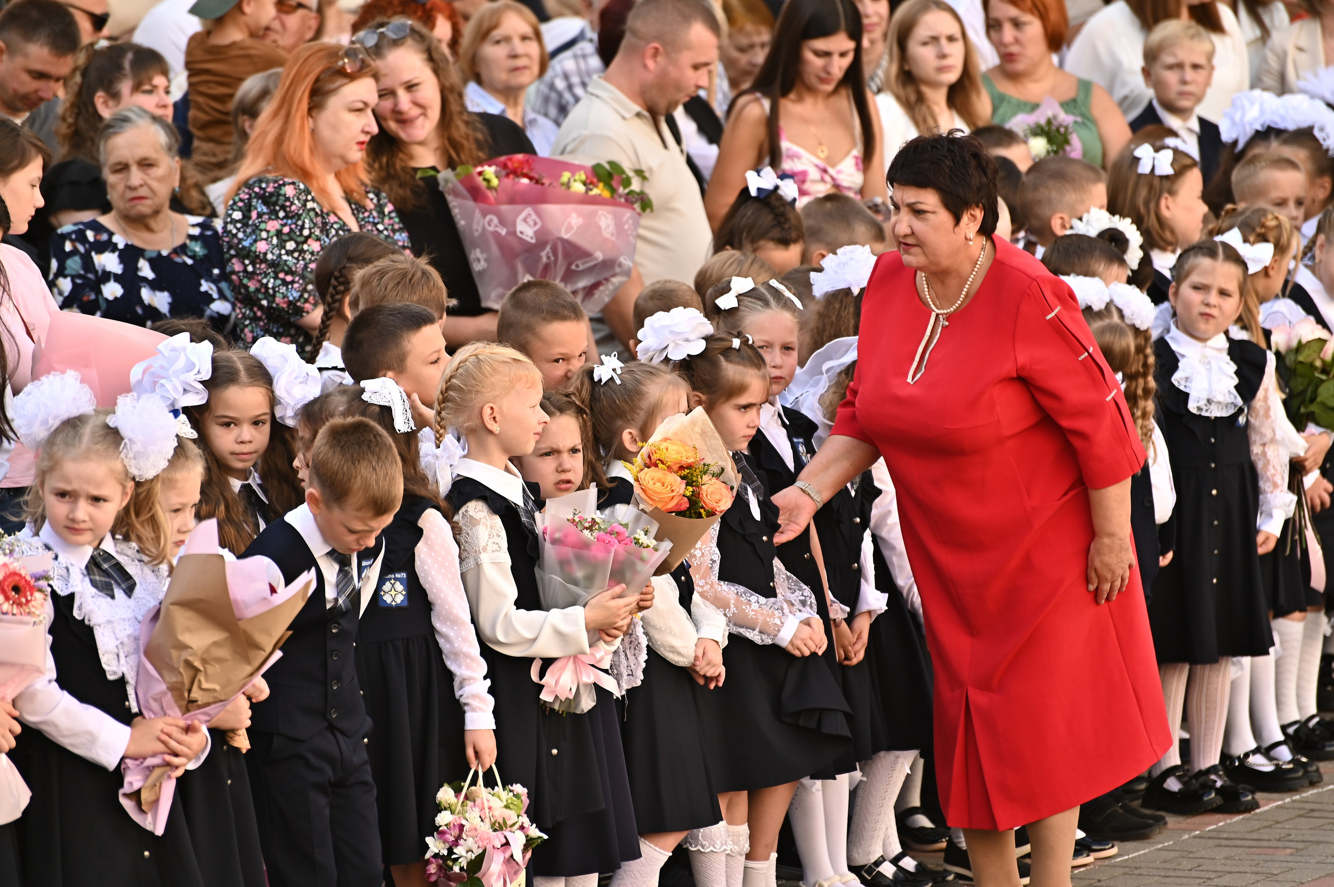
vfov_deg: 5.5
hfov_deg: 8.2
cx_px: 667
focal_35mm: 250
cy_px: 444
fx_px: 9257
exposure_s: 1/160
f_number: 5.6
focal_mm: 250
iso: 125
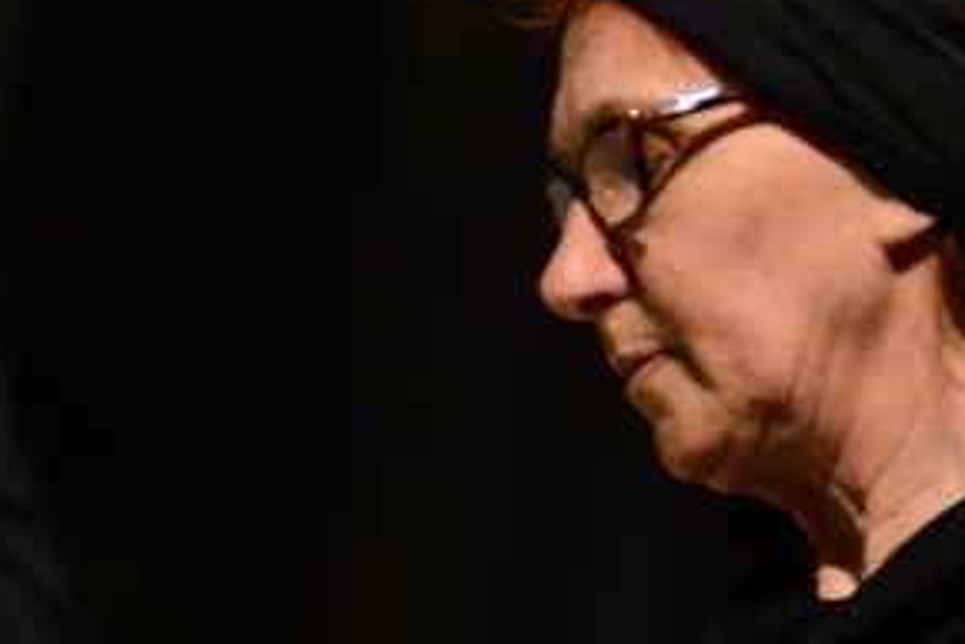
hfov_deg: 5.5
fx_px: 10030
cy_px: 579
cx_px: 948
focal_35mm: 374
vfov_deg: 3.7
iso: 3200
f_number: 2.8
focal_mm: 120
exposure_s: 1/80
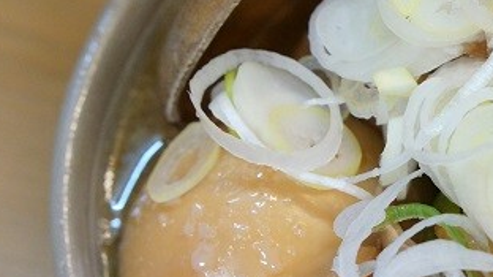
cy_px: 207
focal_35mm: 161
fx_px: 2103
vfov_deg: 7.5
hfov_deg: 13.2
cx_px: 484
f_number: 4
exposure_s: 1/80
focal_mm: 50
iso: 2000
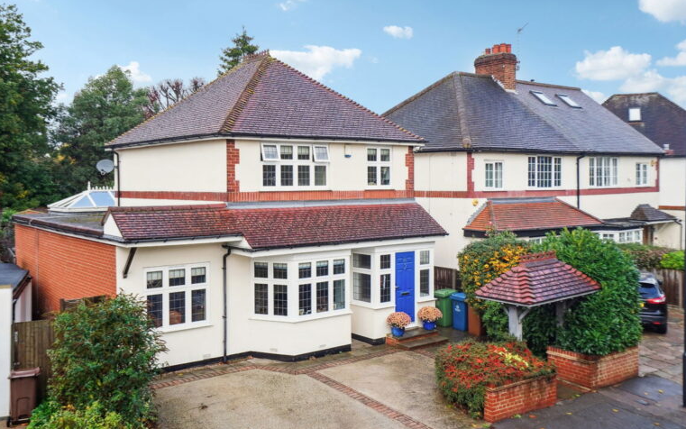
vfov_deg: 35.3
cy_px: 200
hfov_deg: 54.0
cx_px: 342
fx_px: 673
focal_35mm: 36
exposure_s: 1/125
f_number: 6.3
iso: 320
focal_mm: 35
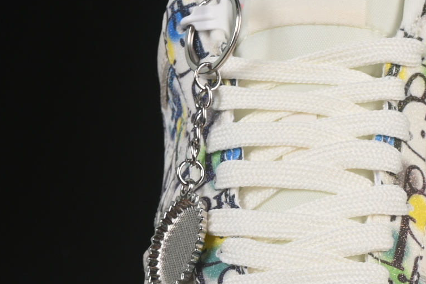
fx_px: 3218
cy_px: 338
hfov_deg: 7.5
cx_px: 467
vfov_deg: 5.0
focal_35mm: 272
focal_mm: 50
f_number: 8
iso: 160
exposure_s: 1/80
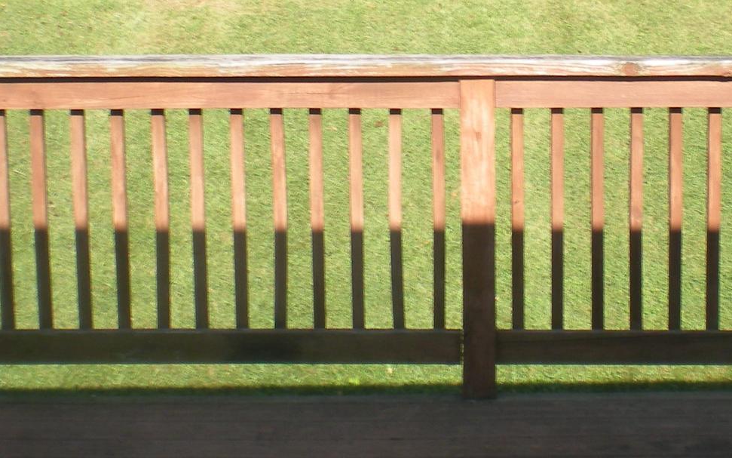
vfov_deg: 15.1
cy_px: 11
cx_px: 494
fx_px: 1696
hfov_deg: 24.2
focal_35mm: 85
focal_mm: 6.3
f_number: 4.6
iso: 64
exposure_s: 1/202
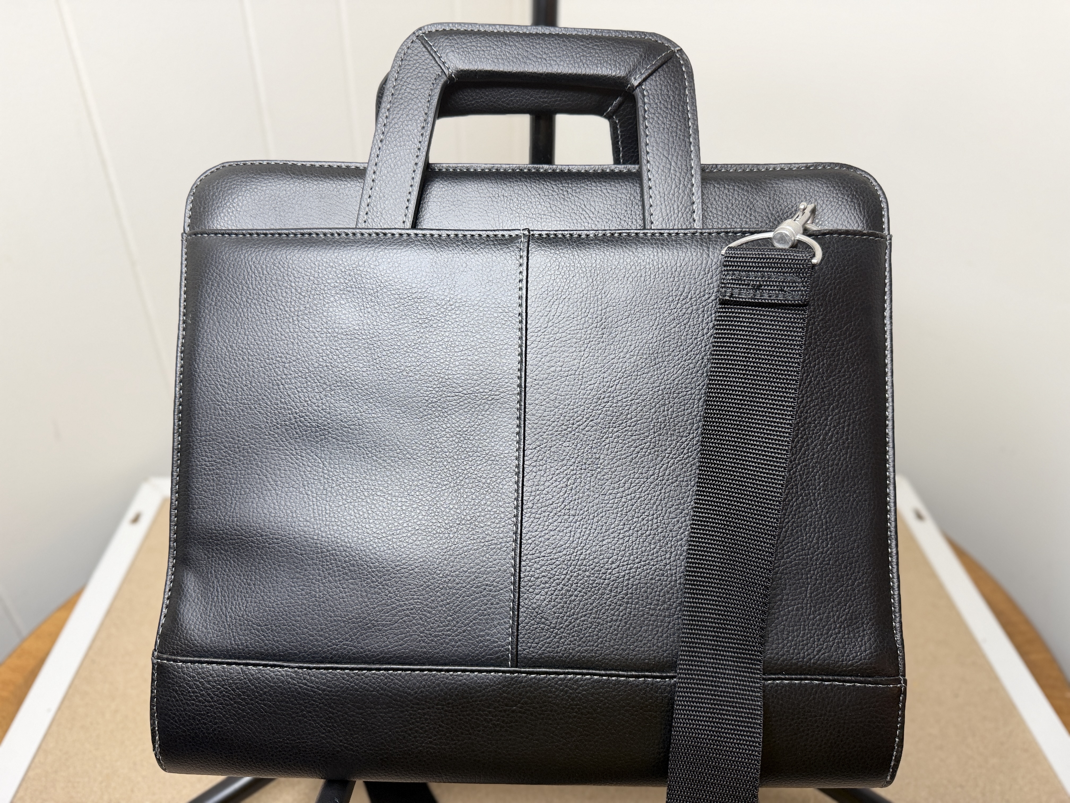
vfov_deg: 56.8
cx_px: 535
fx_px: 742
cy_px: 402
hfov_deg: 71.6
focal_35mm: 24
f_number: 1.78
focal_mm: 6.76
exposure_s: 1/120
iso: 125
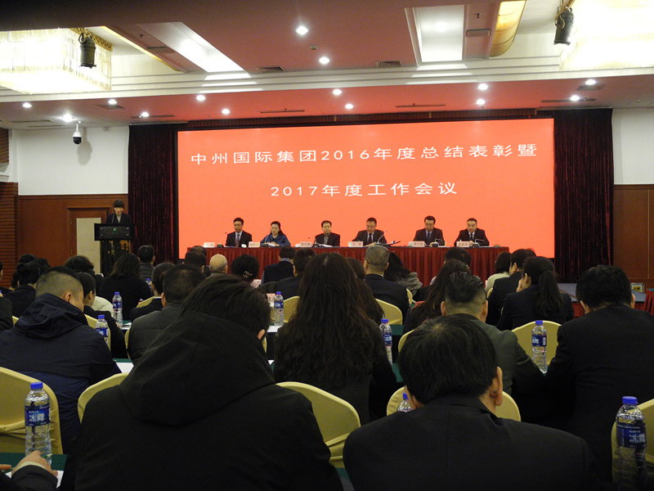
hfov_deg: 49.0
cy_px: 246
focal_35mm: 38
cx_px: 327
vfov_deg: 37.7
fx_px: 718
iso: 400
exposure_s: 1/30.5
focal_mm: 8.1
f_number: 3.2
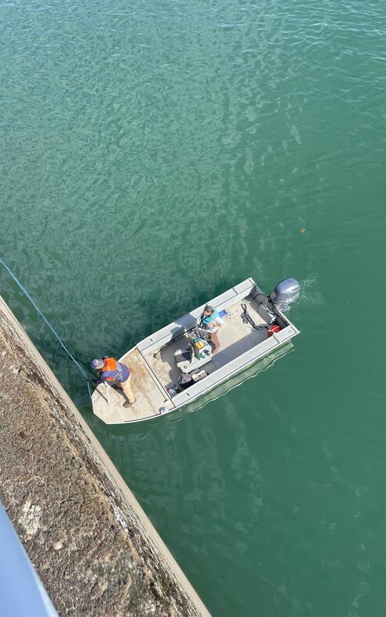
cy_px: 308
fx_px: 471
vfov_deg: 66.5
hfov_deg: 44.5
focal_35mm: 28
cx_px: 197
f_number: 1.6
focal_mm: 4.2
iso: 32
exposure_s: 1/1401
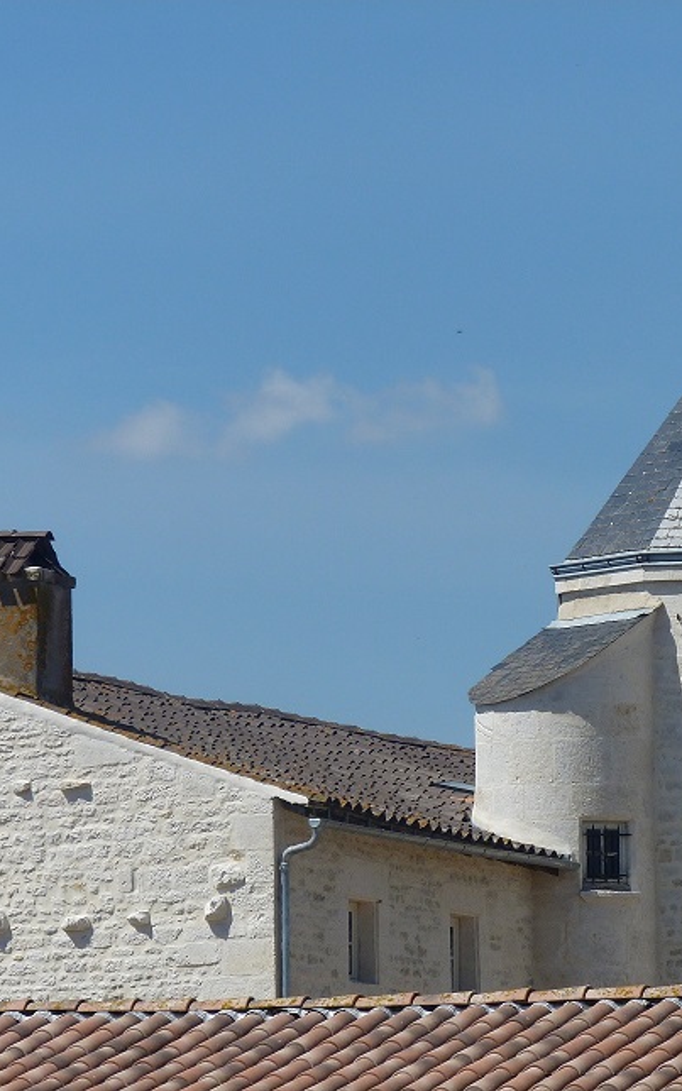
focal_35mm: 304
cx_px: 454
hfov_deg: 4.3
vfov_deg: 6.9
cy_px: 545
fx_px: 9043
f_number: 5.6
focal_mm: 38.6
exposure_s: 1/640
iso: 80
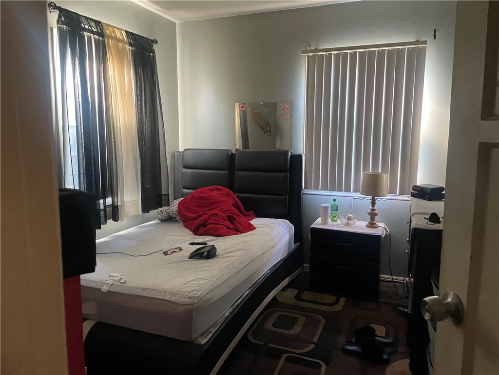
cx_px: 250
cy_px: 188
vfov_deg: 53.1
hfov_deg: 67.3
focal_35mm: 26
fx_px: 375
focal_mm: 4.2
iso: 500
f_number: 1.6
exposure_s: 1/40
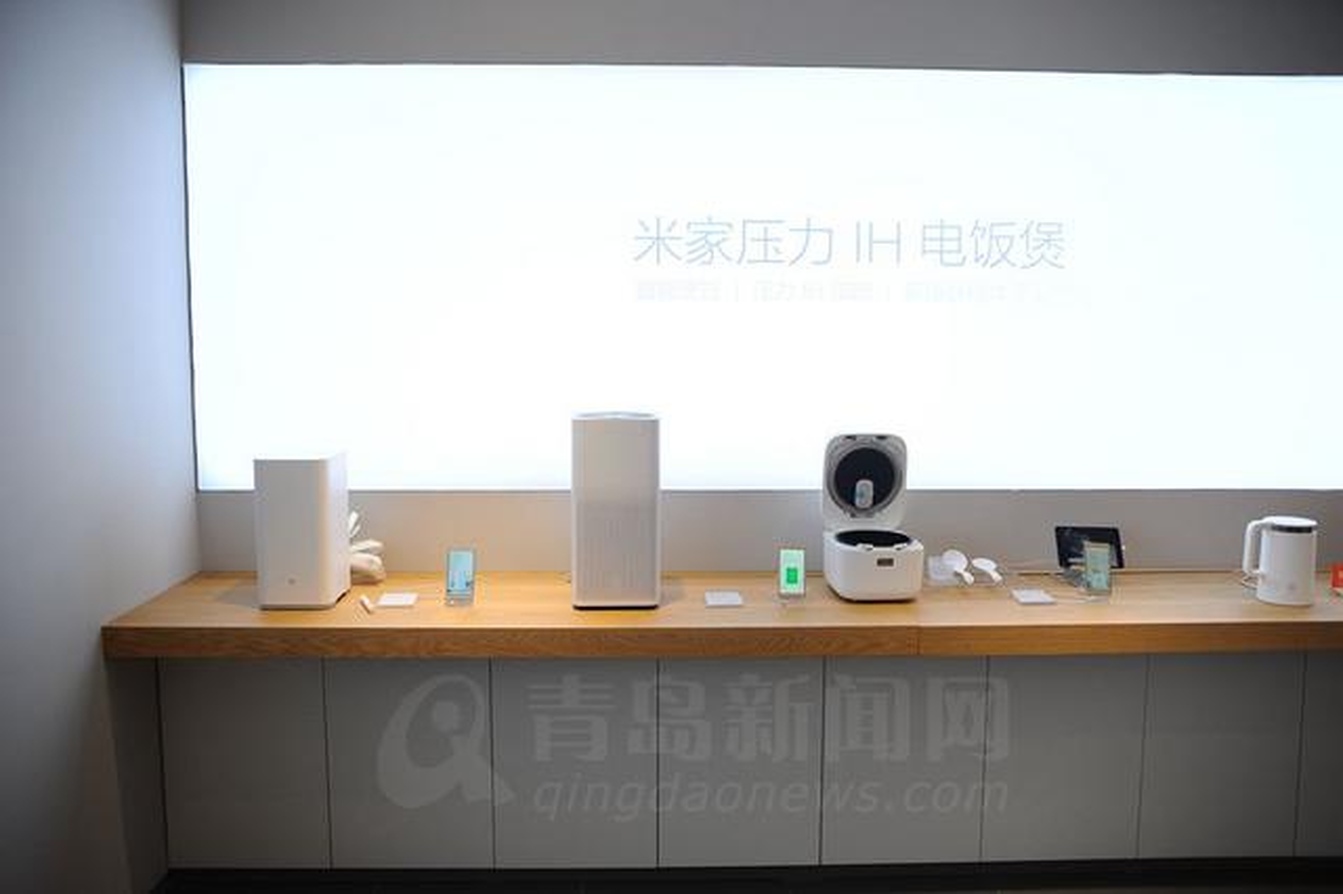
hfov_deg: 60.3
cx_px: 672
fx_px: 1156
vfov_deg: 42.3
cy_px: 447
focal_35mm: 31
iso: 500
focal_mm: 31
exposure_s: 1/500
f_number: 2.8
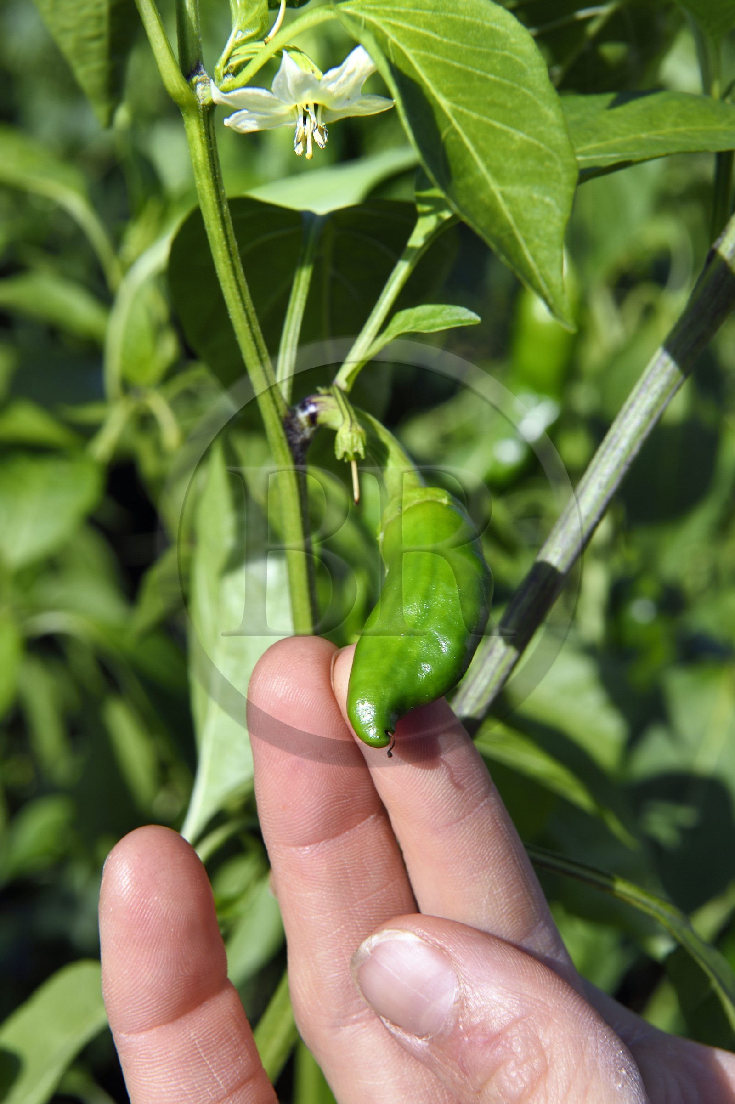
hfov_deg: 19.4
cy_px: 552
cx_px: 368
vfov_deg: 28.9
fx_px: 2145
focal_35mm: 70
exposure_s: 1/160
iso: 200
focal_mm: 70
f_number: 16
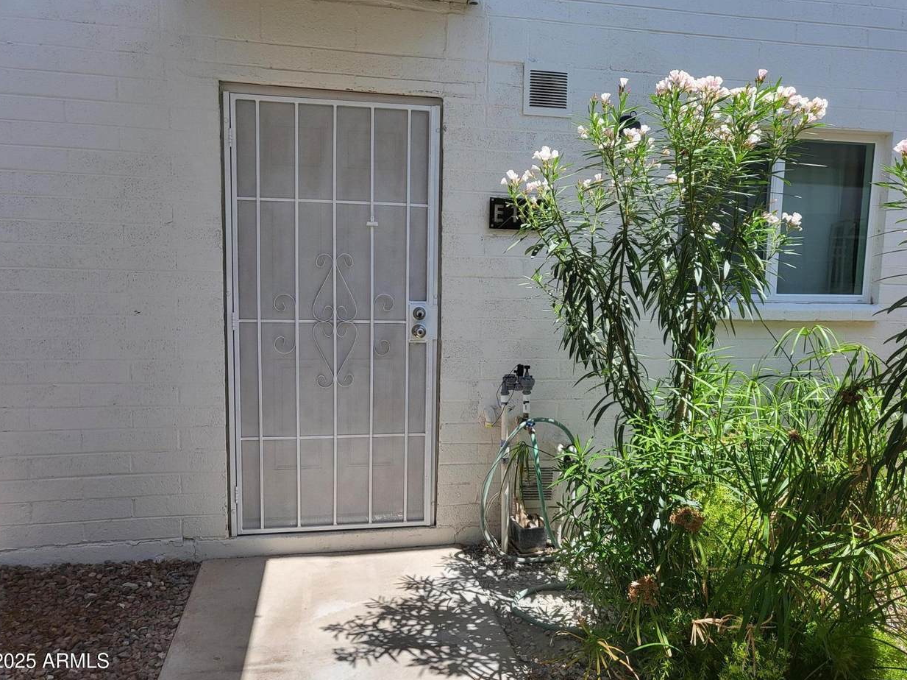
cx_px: 460
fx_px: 707
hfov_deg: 65.3
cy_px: 340
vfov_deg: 51.3
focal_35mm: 27
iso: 50
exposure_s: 1/1525
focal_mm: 4.25
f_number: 1.8
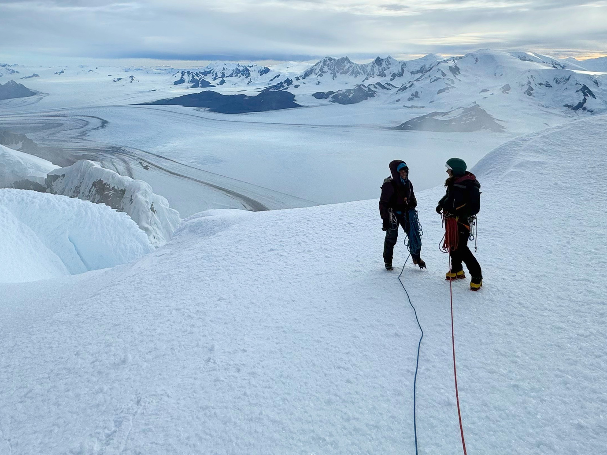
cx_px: 221
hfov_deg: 66.1
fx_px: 456
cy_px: 68
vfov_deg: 48.8
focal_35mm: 26
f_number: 2.2
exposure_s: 1/4630
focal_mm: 2.22
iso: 32
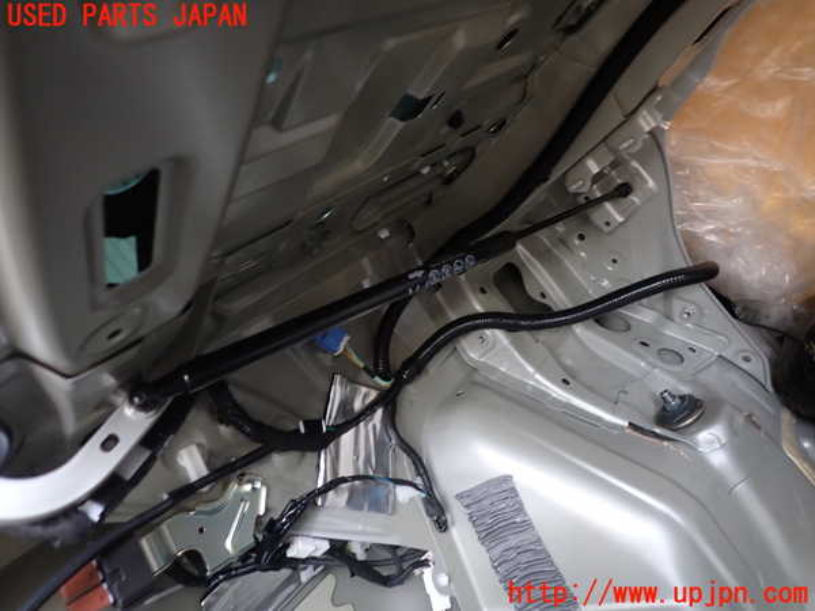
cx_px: 408
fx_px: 589
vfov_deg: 54.9
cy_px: 306
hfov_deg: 69.4
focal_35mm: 25
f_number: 2
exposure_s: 1/40
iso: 200
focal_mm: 4.5
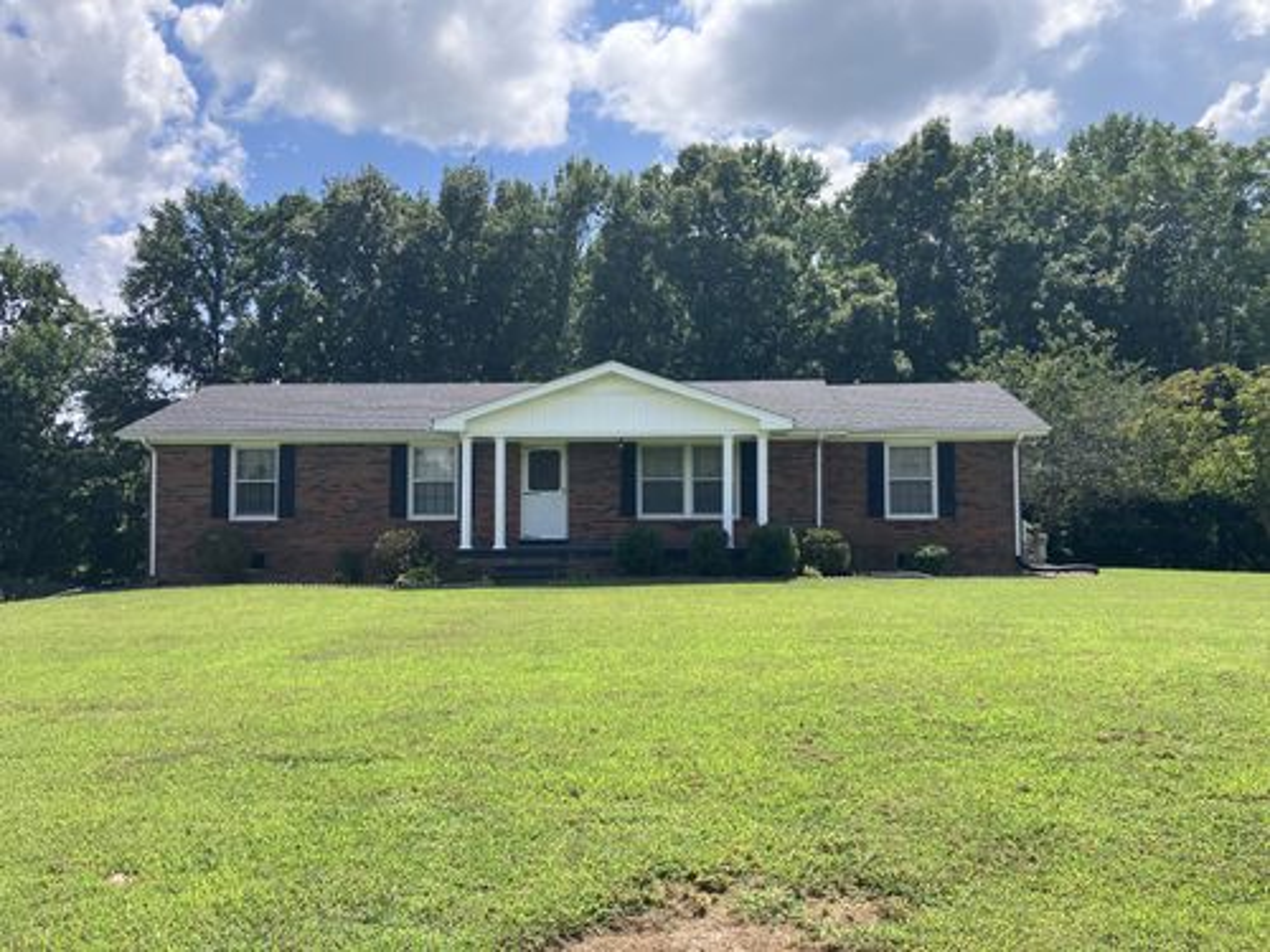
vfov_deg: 49.7
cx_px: 635
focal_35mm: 28
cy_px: 476
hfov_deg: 63.4
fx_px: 1027
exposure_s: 1/1621
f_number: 1.8
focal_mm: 3.99
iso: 32
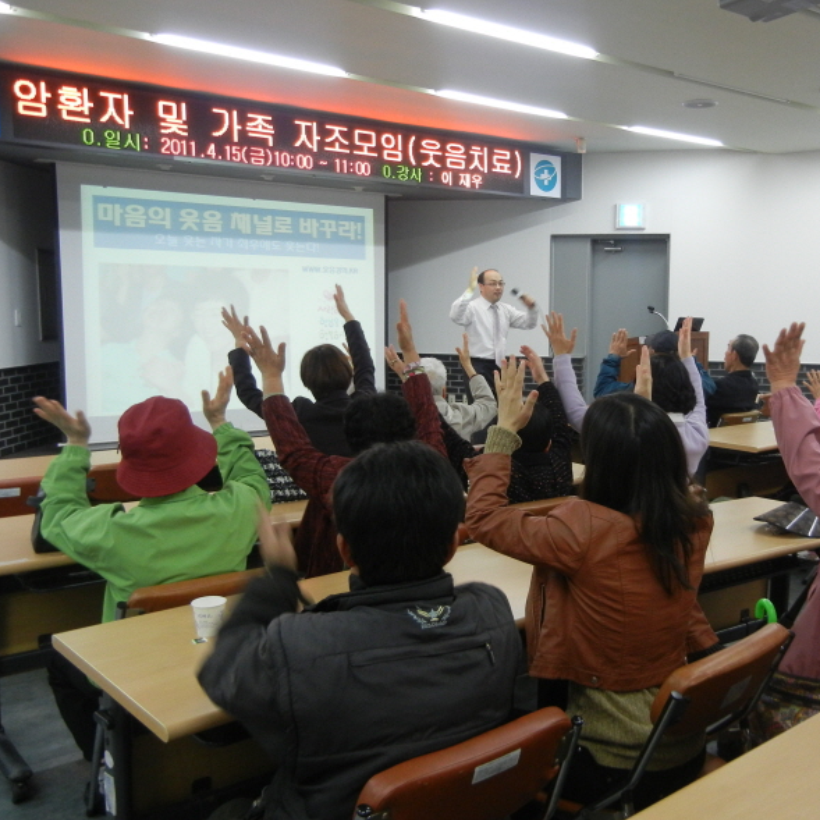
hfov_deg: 45.5
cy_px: 415
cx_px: 529
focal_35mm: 36
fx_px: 965
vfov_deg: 46.0
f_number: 3.5
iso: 400
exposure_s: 1/21.2
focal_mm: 5.4
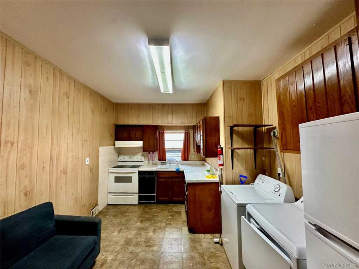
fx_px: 145
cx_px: 180
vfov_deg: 85.7
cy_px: 134
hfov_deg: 102.1
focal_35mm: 14
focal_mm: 2.22
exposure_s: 1/60
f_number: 2.2
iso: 400
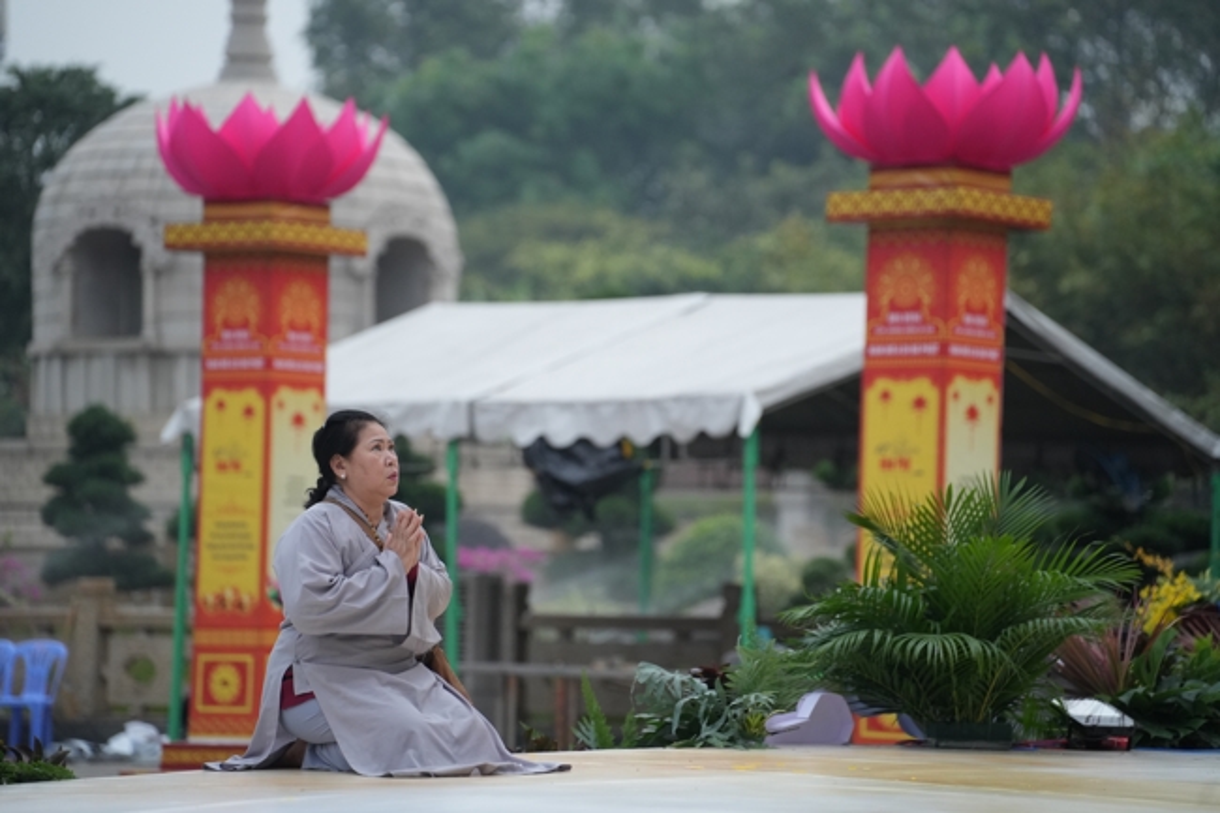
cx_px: 610
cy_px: 406
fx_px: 4574
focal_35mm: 135
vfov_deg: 10.2
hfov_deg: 15.2
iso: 2500
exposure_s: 1/1000
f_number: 2.8
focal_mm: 135
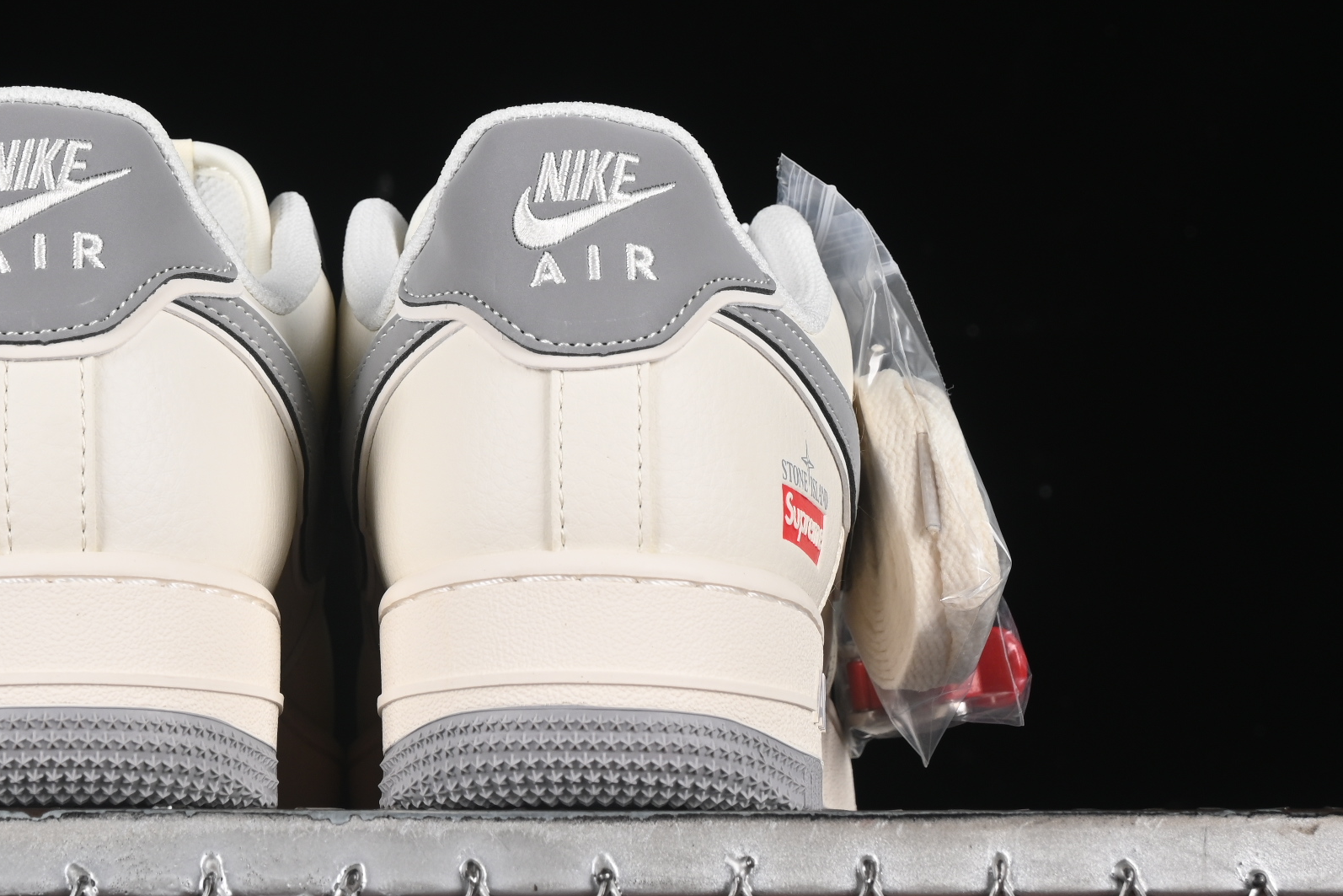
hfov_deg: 15.6
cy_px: 329
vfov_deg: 10.5
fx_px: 4887
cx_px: 351
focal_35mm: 131
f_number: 8
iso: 160
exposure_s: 1/80
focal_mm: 50
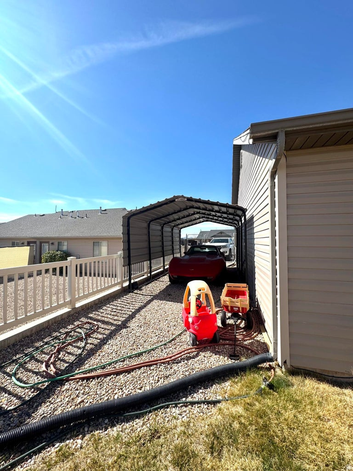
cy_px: 236
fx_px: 190
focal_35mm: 14
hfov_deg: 85.7
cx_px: 176
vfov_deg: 102.1
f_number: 2.2
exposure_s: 1/1927
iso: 50
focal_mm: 2.22
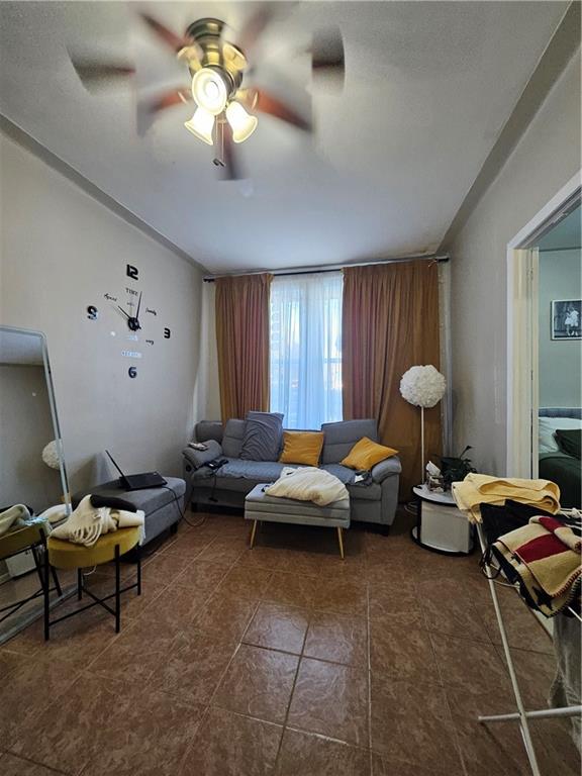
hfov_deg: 89.9
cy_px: 388
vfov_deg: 106.2
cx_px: 291
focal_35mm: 13
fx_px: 291
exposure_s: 1/60
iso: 320
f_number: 2.2
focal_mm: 1.74
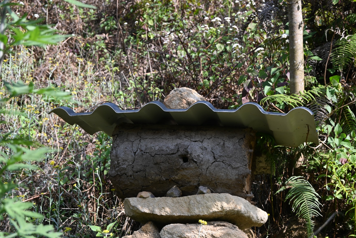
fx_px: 767
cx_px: 178
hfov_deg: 26.1
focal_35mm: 78
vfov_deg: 17.6
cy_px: 120
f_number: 6
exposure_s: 1/250
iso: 125
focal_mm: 47
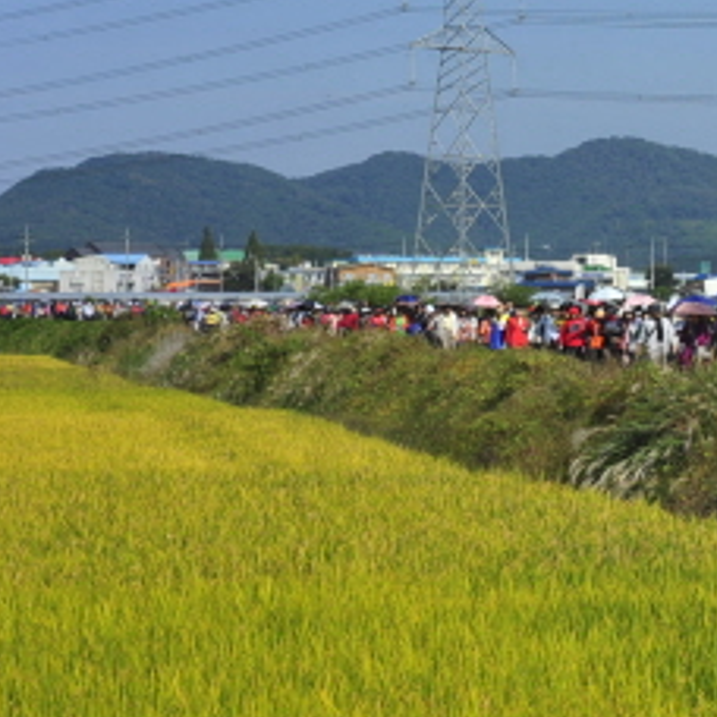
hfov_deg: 11.2
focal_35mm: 151
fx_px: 3539
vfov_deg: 11.5
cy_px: 206
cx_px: 1025
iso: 200
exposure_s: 1/320
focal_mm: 58
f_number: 11
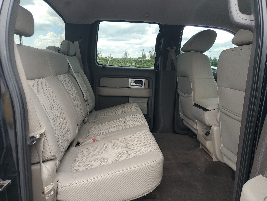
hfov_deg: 67.3
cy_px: 100
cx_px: 134
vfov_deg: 53.1
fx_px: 201
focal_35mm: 26
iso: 50
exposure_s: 1/208
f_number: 1.5
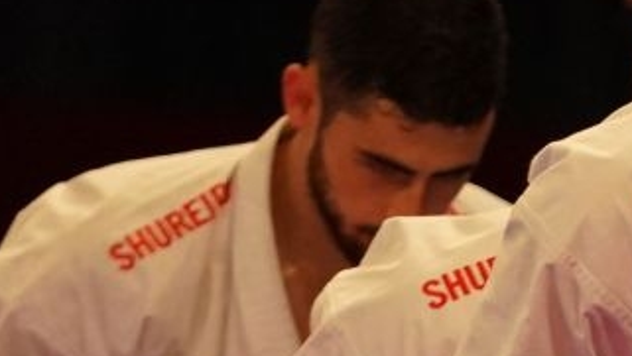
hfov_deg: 1.8
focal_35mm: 1175
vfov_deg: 1.0
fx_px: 19702
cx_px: 1010
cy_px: 806
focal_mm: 200
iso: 2500
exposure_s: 1/500
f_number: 2.8
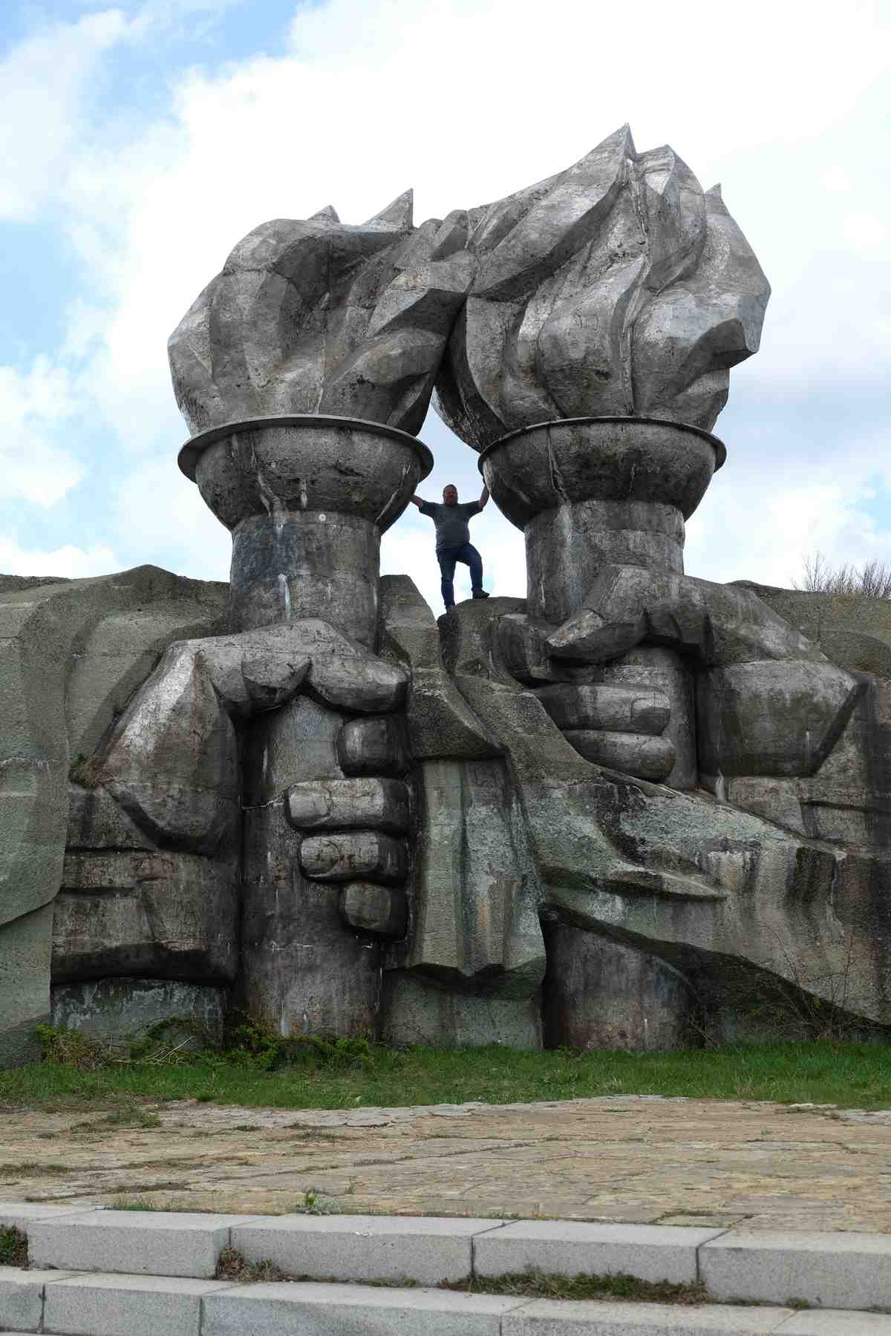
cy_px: 668
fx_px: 1559
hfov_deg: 31.9
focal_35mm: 42
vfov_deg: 46.4
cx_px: 446
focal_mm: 28.2
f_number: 4.5
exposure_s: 1/500
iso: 200
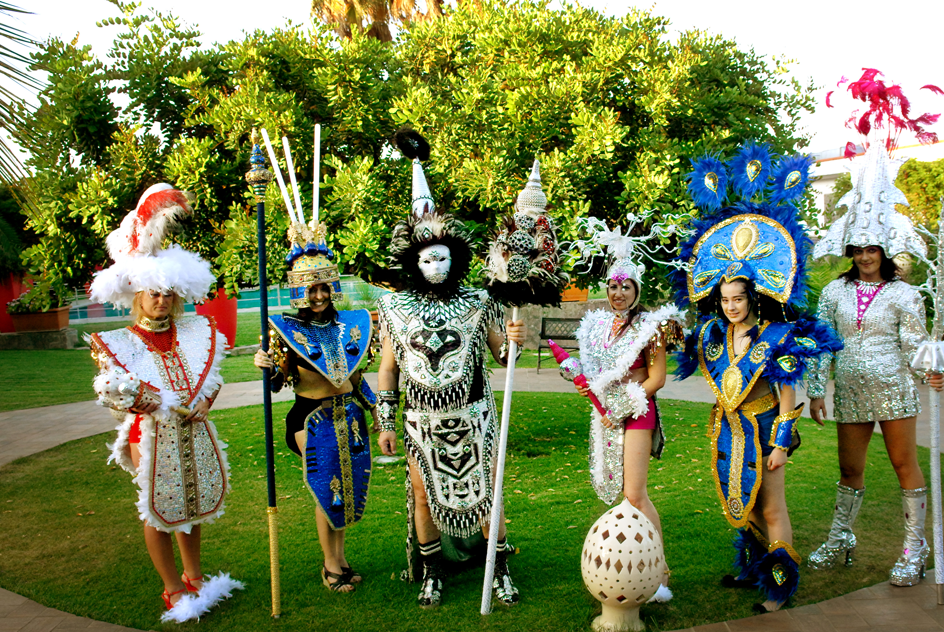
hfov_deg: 52.9
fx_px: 945
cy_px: 317
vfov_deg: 37.0
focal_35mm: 36
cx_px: 535
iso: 500
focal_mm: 20
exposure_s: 1/250
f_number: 6.3
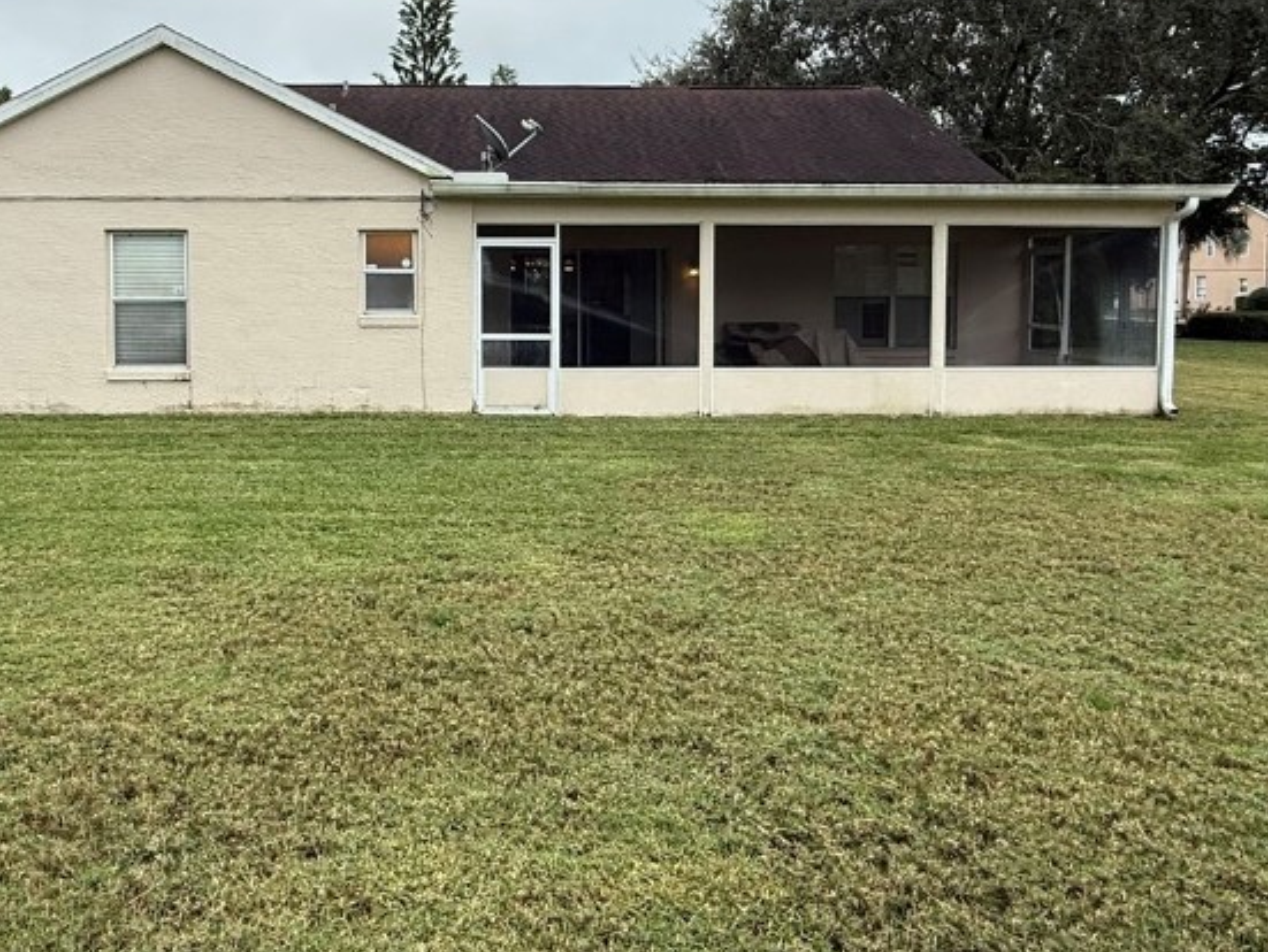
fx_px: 953
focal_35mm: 26
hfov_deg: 66.9
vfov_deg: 52.3
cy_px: 333
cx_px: 534
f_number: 2.2
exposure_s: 1/830
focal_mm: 2.22
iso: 64
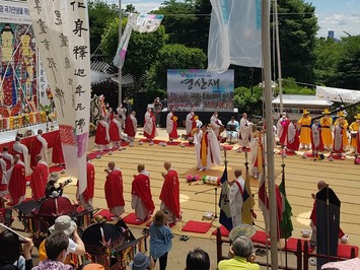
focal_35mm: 44
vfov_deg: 32.3
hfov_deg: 42.8
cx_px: 207
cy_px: 69
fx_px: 457
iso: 40
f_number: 1.7
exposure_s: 1/3816
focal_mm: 4.2
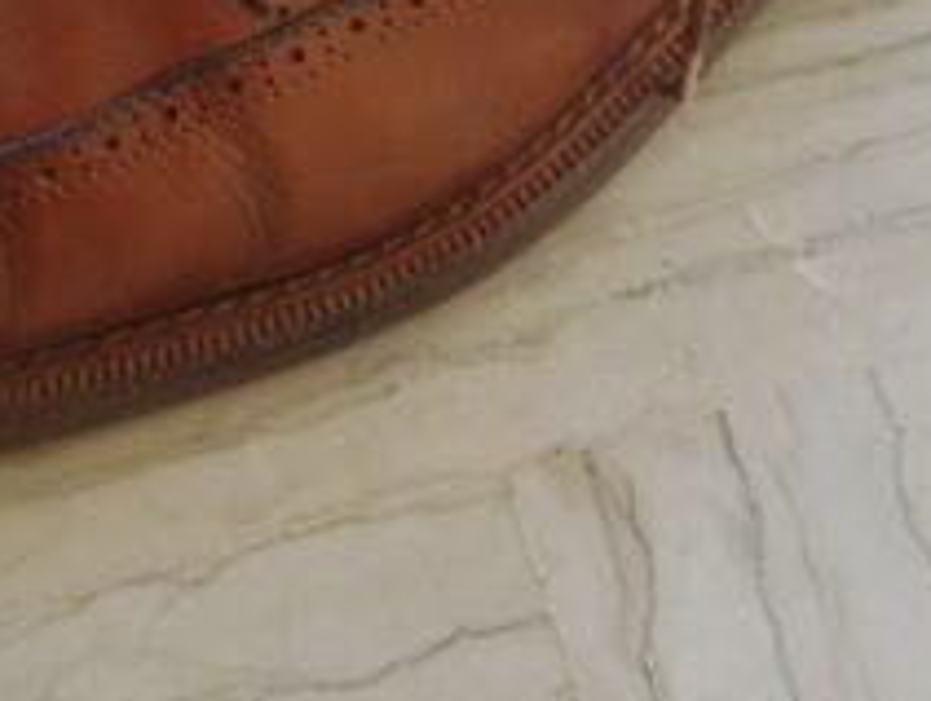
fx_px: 1697
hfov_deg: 30.0
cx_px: 203
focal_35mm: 63
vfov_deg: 22.2
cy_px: -42
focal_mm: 4.2
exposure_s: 1/100
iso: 40
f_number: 1.7
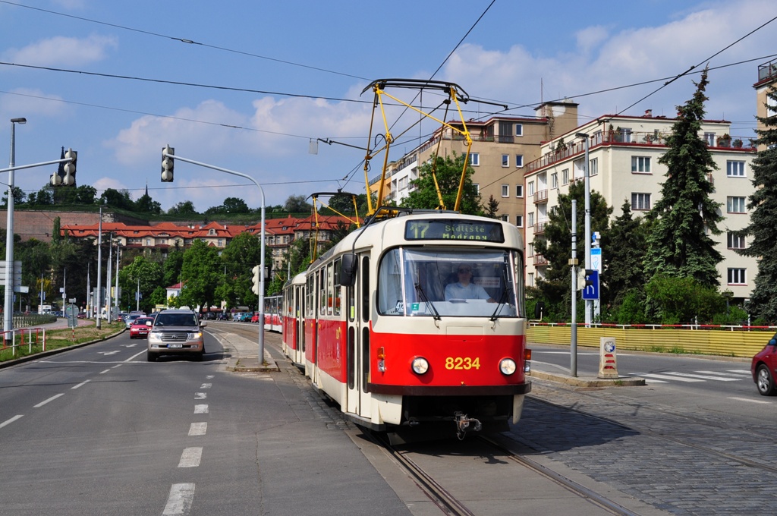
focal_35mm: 48
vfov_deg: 28.0
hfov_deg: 41.2
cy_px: 258
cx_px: 388
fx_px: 1035
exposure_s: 1/200
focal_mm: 32
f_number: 14
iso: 200
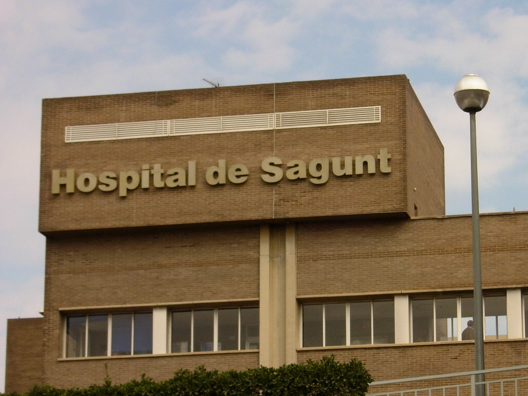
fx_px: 2166
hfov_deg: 13.9
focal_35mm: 142
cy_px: 226
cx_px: 346
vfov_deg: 10.4
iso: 100
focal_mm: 21.3
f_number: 7.8
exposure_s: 1/362
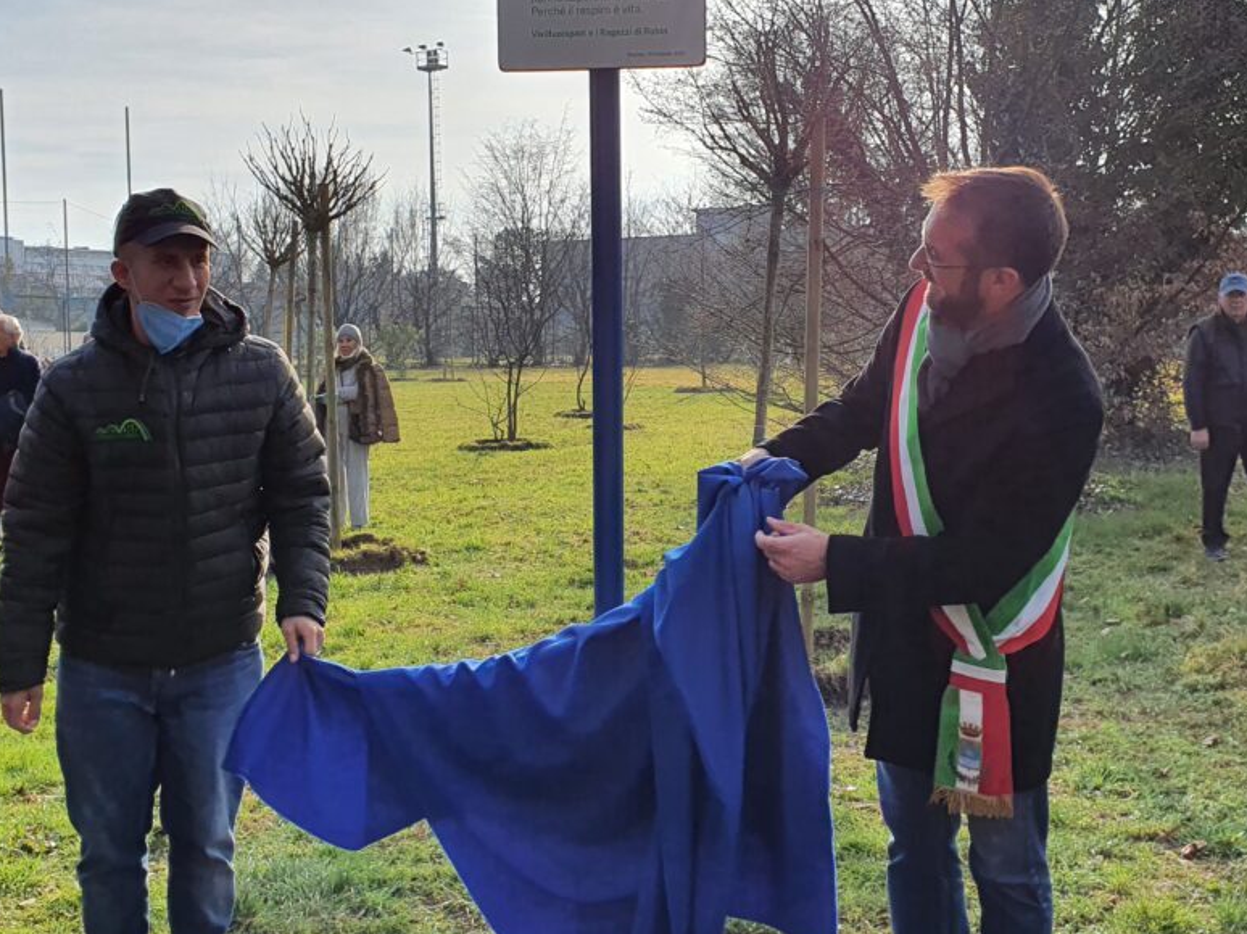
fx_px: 1549
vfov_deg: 33.6
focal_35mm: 43
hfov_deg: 43.8
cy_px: 459
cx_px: 664
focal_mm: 4.32
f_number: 2.4
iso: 50
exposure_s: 1/1900
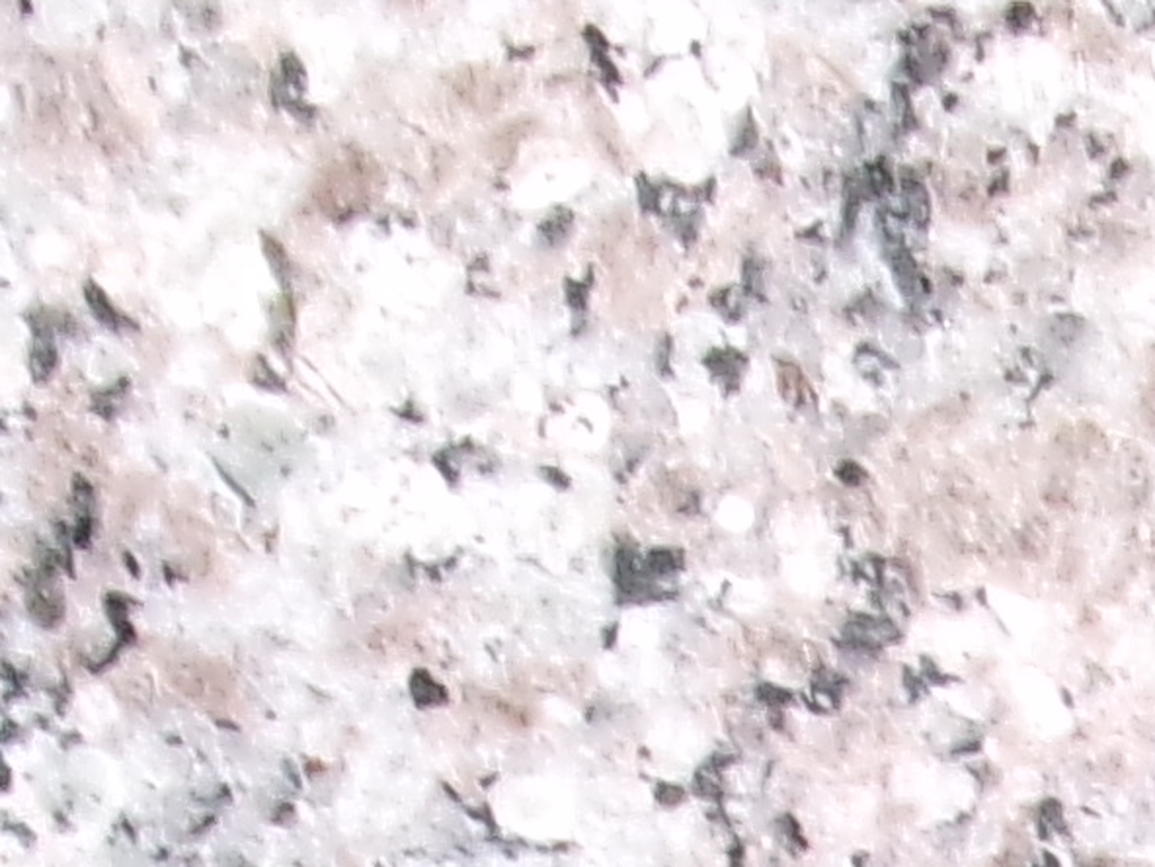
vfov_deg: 6.2
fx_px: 7274
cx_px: 2253
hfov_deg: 8.6
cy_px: 2761
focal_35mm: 218
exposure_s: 1/34
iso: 160
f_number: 3.9
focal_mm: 5.1
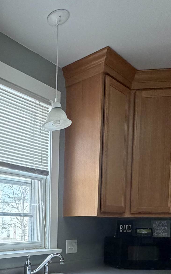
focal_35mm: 39
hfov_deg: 29.0
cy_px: 249
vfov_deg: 45.4
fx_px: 291
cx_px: -26
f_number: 2.2
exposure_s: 1/121
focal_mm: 2.22
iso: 320
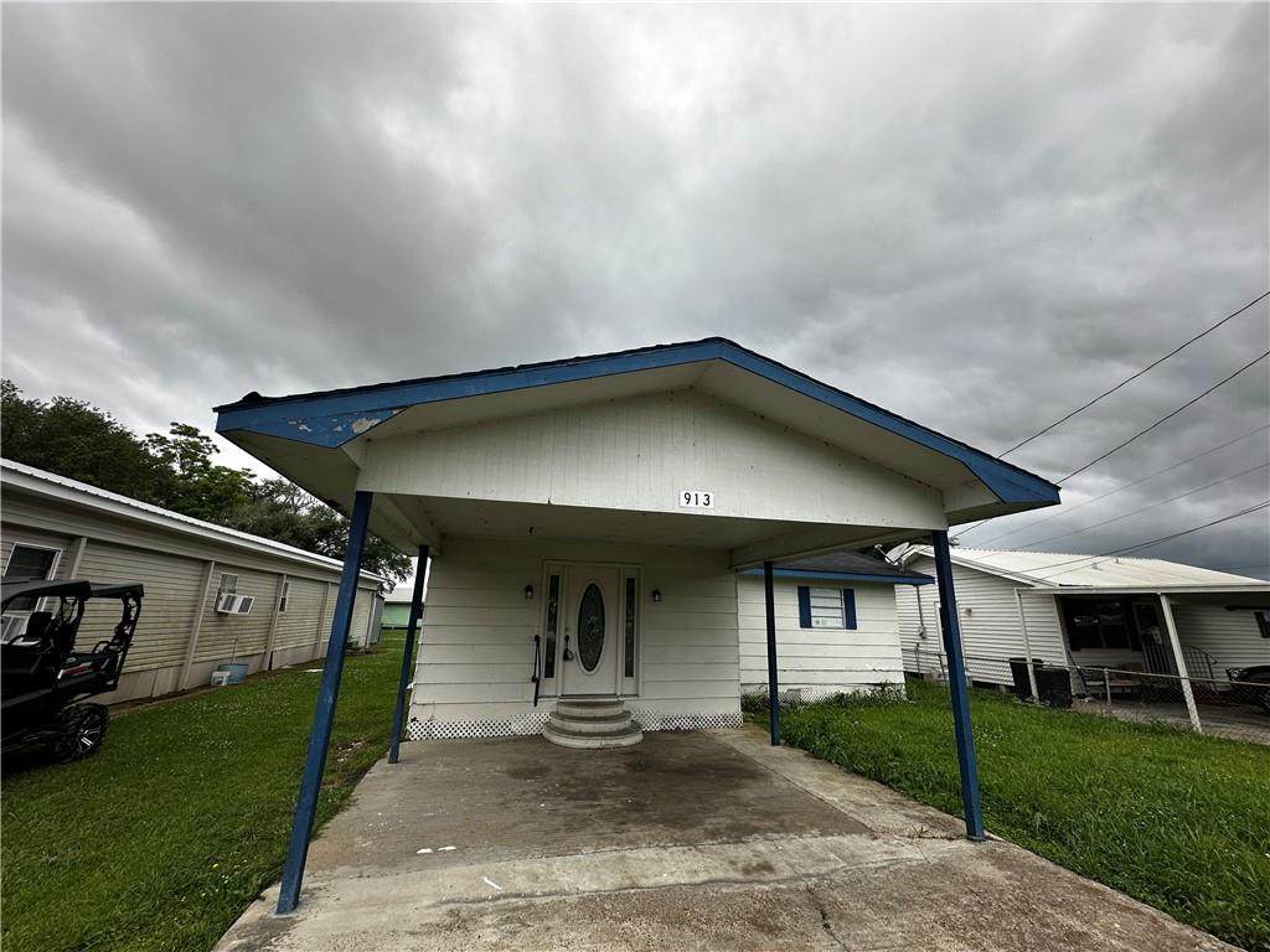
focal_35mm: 14
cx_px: 635
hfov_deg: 102.1
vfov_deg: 85.7
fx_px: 514
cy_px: 476
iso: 40
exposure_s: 1/1195
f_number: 2.2
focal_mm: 2.22
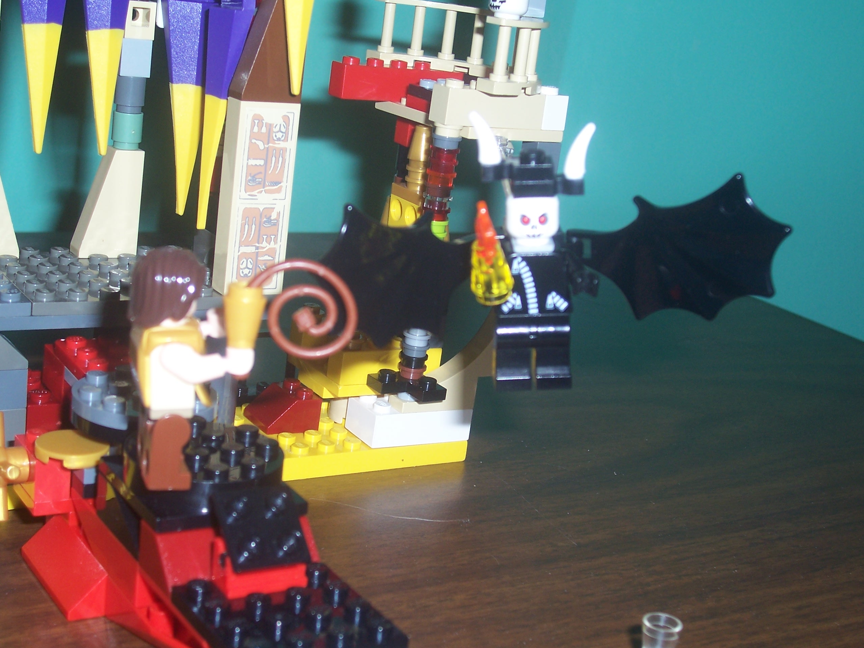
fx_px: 1323
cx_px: 432
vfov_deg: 27.5
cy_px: 324
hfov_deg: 36.2
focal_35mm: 53
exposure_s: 1/60
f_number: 3.4
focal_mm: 8.6
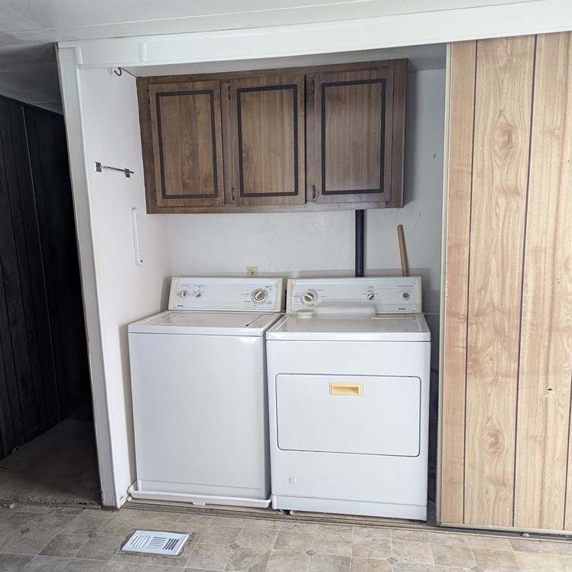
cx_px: 280
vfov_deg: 55.3
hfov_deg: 55.6
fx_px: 542
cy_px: 334
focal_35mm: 29
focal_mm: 6.81
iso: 1126
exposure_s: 1/97.6
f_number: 1.85
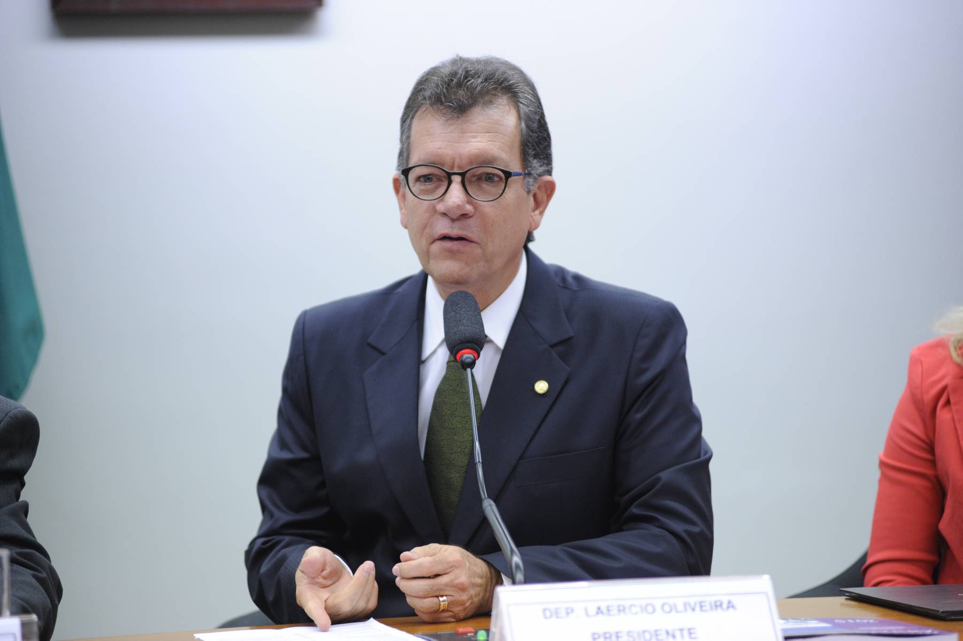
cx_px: 482
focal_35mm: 170
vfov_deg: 8.1
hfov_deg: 12.1
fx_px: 4546
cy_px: 320
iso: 1600
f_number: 2.8
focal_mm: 170
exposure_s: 1/320
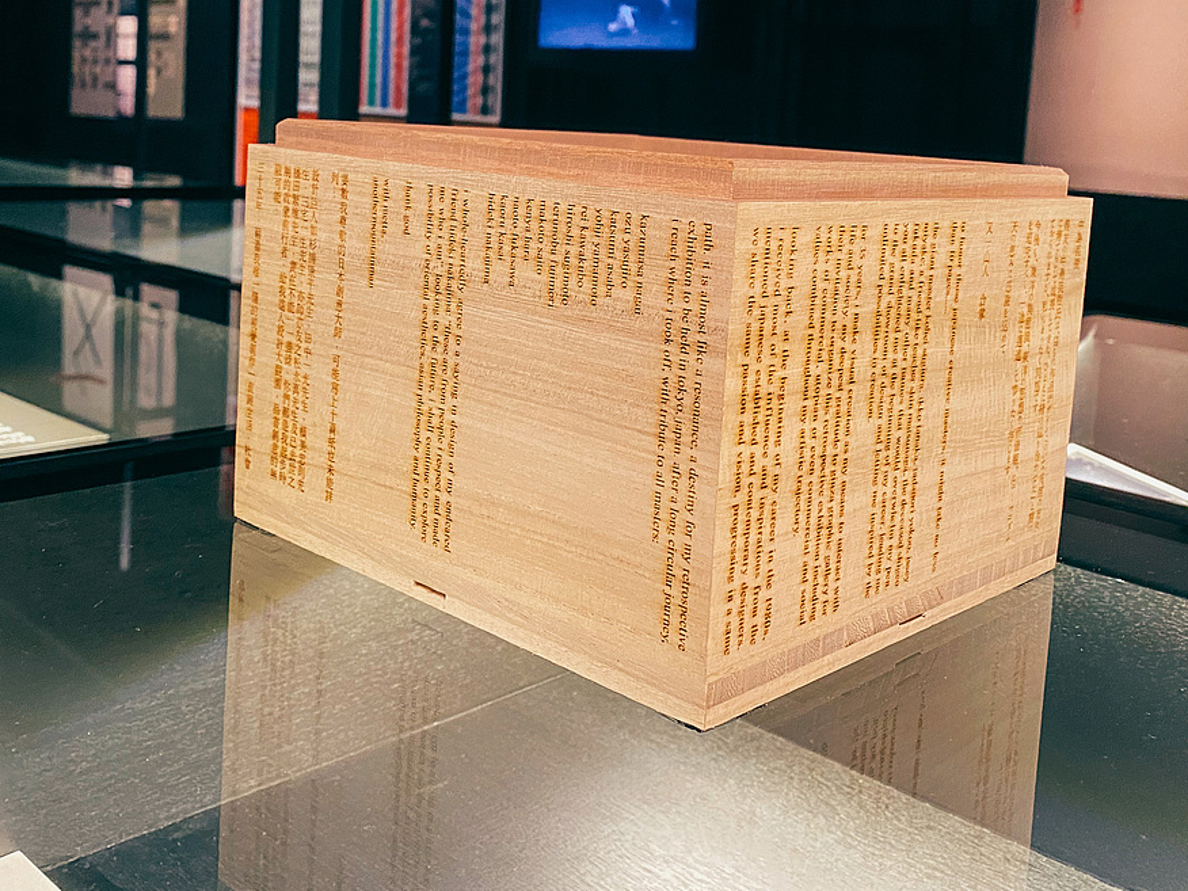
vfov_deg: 37.1
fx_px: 1304
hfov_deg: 49.0
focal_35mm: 38
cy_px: 256
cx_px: 618
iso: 200
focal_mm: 4.25
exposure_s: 1/50
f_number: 1.8
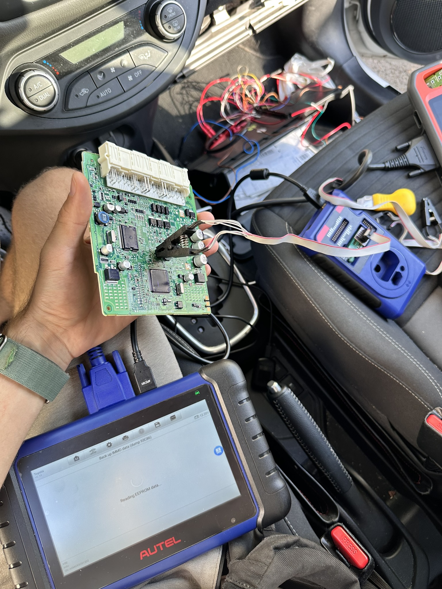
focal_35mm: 24
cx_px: 221
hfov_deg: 56.8
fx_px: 409
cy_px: 294
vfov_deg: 71.6
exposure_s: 1/121
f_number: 1.78
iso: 100
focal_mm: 6.86
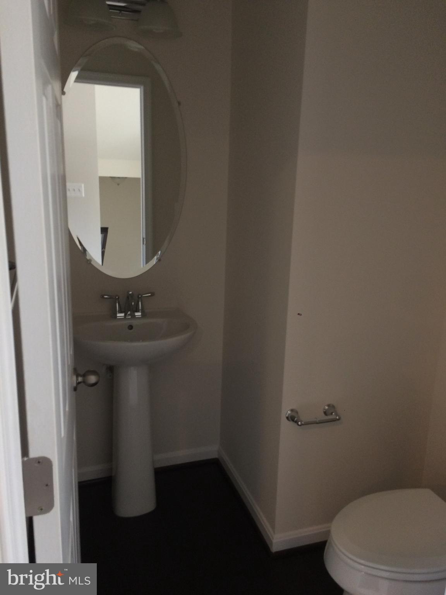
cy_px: 298
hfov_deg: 48.2
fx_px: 498
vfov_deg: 61.7
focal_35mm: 29
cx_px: 223
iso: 125
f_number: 2.2
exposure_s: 1/30
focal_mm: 4.15
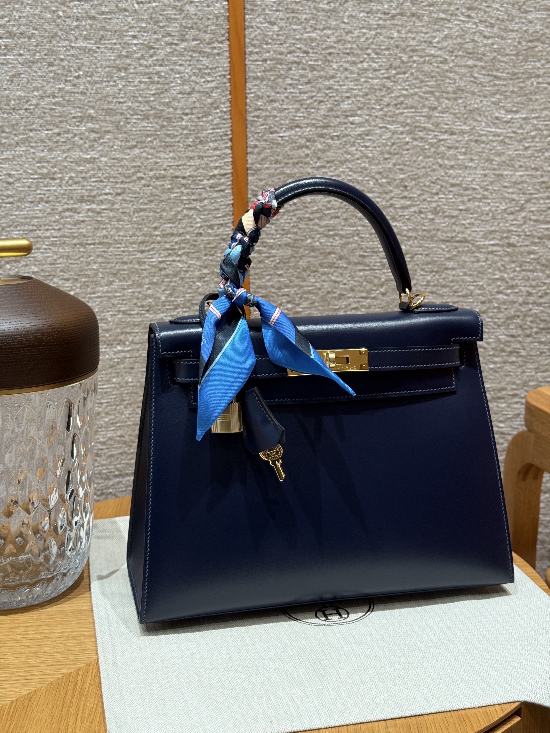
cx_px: 275
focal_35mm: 48
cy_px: 366
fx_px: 1017
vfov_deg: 39.7
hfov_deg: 30.3
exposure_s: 1/68
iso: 100
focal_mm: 6.76
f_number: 1.78
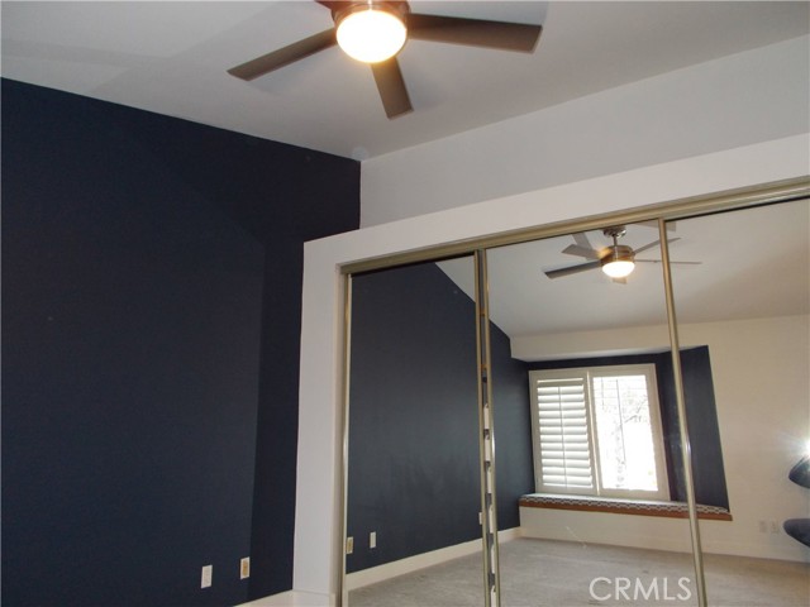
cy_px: 304
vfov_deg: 53.1
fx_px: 608
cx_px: 405
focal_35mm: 26
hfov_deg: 67.3
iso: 200
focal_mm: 4.6
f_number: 3.2
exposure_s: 1/25
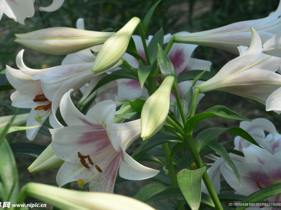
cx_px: 140
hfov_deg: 9.0
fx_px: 1790
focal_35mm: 221
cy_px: 105
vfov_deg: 6.7
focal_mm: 135
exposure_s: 1/250
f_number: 20
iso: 1800
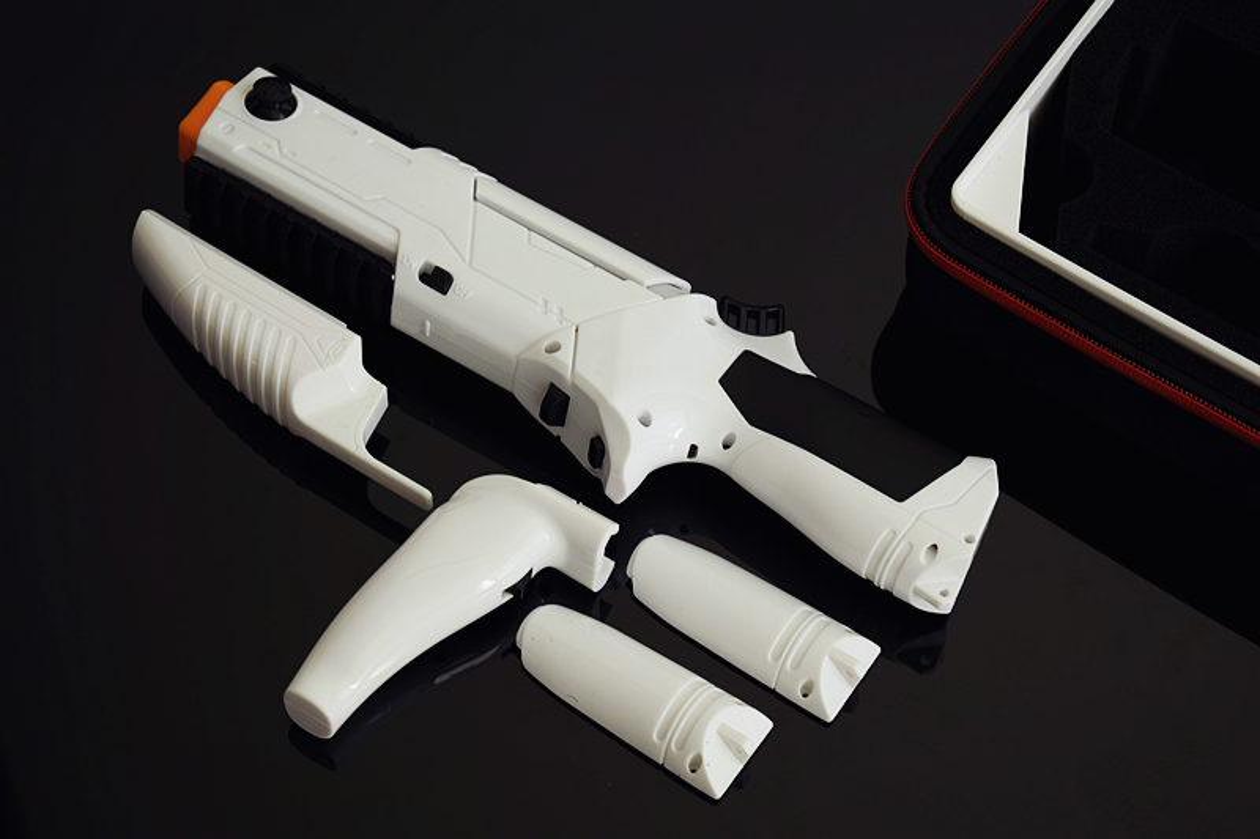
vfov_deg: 16.5
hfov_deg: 24.6
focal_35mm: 82
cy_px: 420
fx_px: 2887
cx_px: 630
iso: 100
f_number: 5.6
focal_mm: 55
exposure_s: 1/20
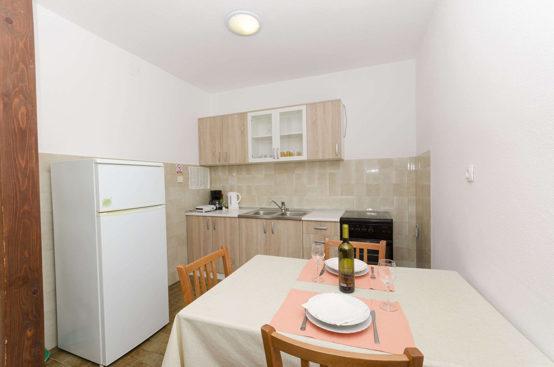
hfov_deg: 100.5
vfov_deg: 77.1
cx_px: 277
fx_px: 230
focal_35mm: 15
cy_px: 184
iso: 320
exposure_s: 1/200
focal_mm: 10
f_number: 8
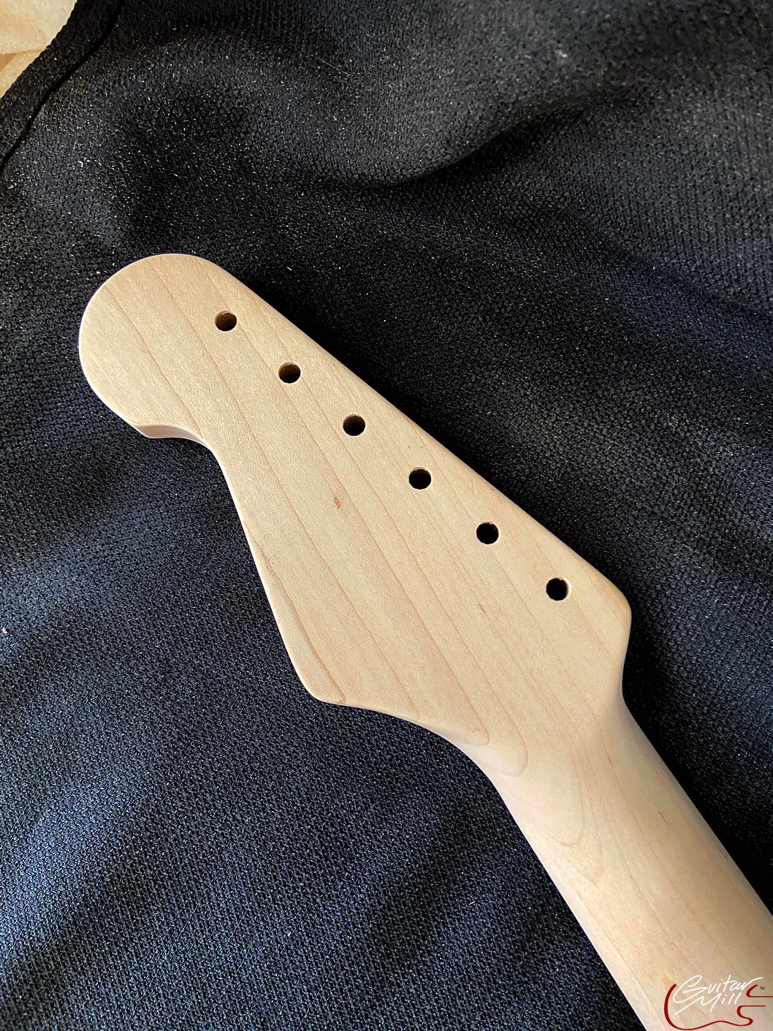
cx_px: 386
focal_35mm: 26
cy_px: 516
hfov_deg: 53.1
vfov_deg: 67.3
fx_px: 774
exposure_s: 1/60
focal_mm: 4.25
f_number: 1.8
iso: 200
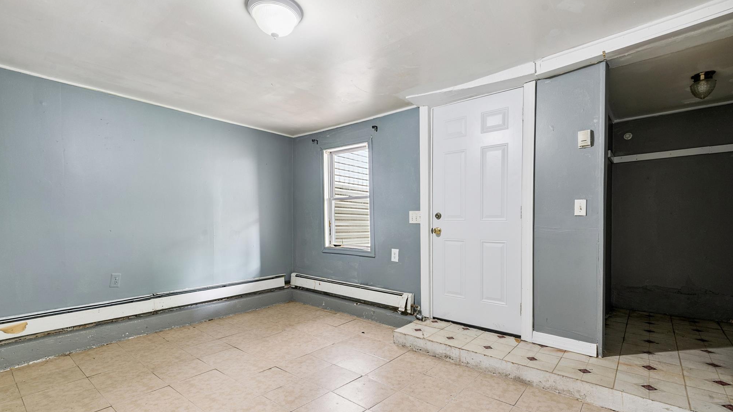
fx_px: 330
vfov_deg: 63.7
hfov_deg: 95.9
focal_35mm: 17
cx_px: 370
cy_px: 230
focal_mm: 16
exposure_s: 1.3
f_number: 8
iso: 320
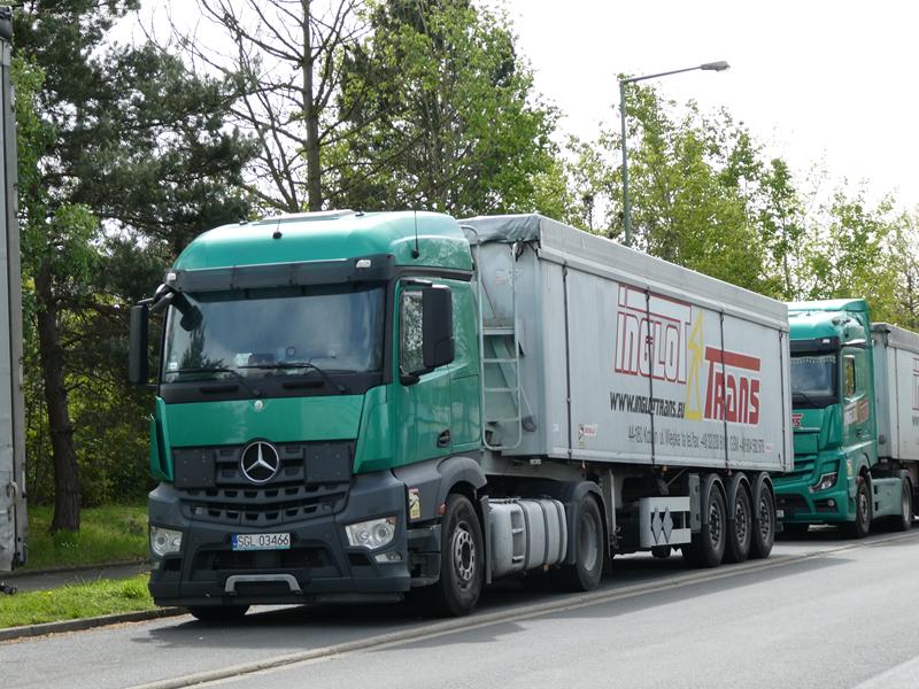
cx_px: 460
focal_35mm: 79
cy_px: 344
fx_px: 2097
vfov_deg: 18.7
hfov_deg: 24.7
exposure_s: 1/160
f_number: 4.7
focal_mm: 14.1
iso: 80
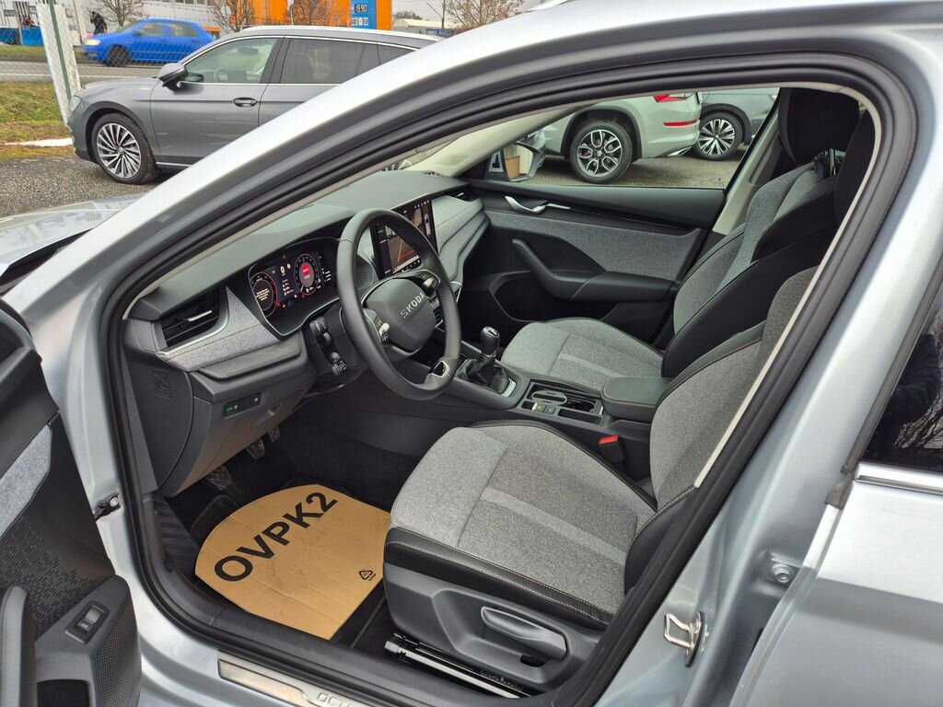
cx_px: 472
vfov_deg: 58.9
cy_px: 354
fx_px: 627
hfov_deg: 73.9
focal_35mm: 23
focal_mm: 5.4
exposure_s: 1/67
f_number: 1.8
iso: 32
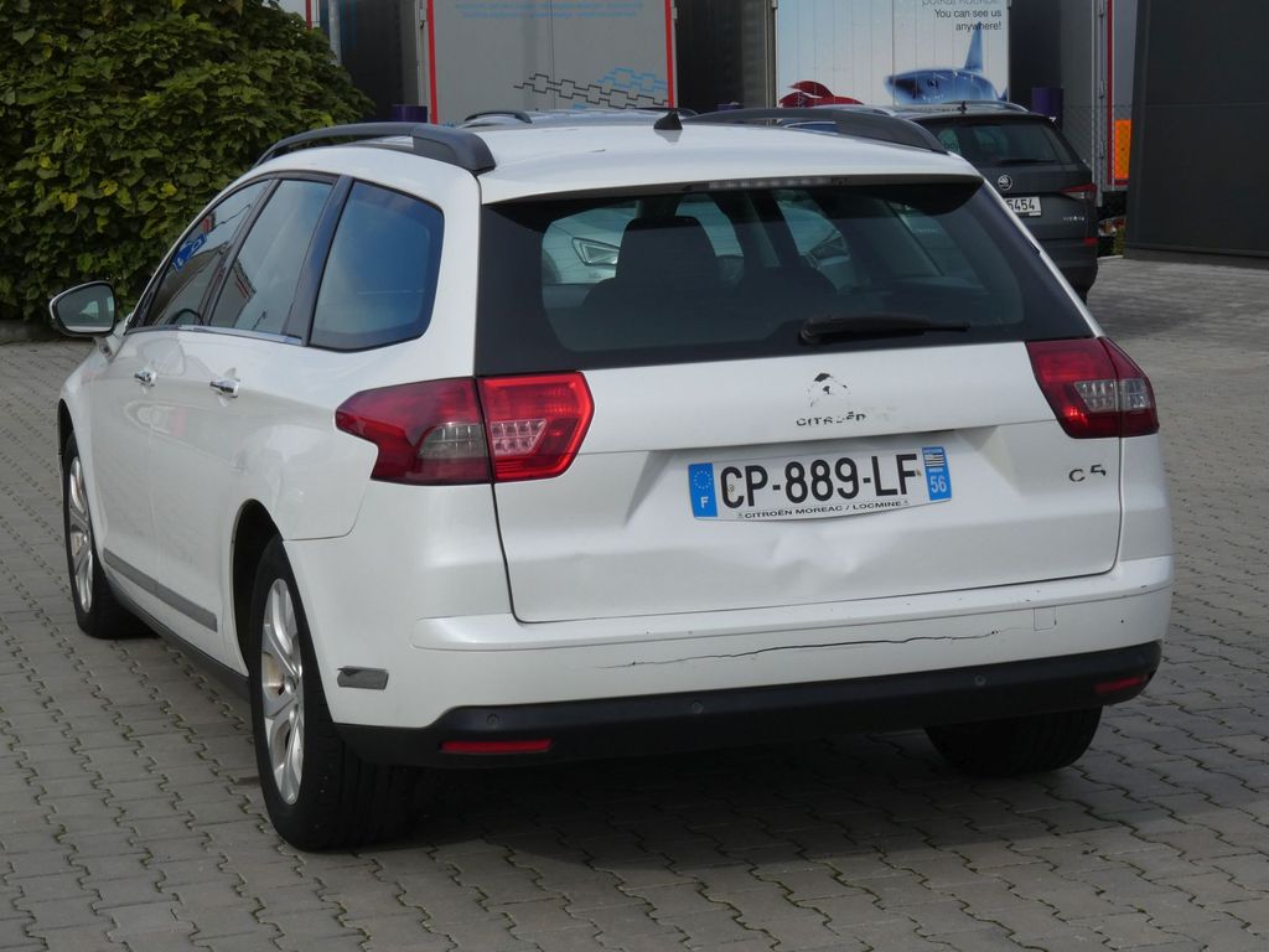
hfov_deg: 25.7
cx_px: 634
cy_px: 476
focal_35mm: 76
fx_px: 2786
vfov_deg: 19.4
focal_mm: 13.7
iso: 80
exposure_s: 1/320
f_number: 6.3
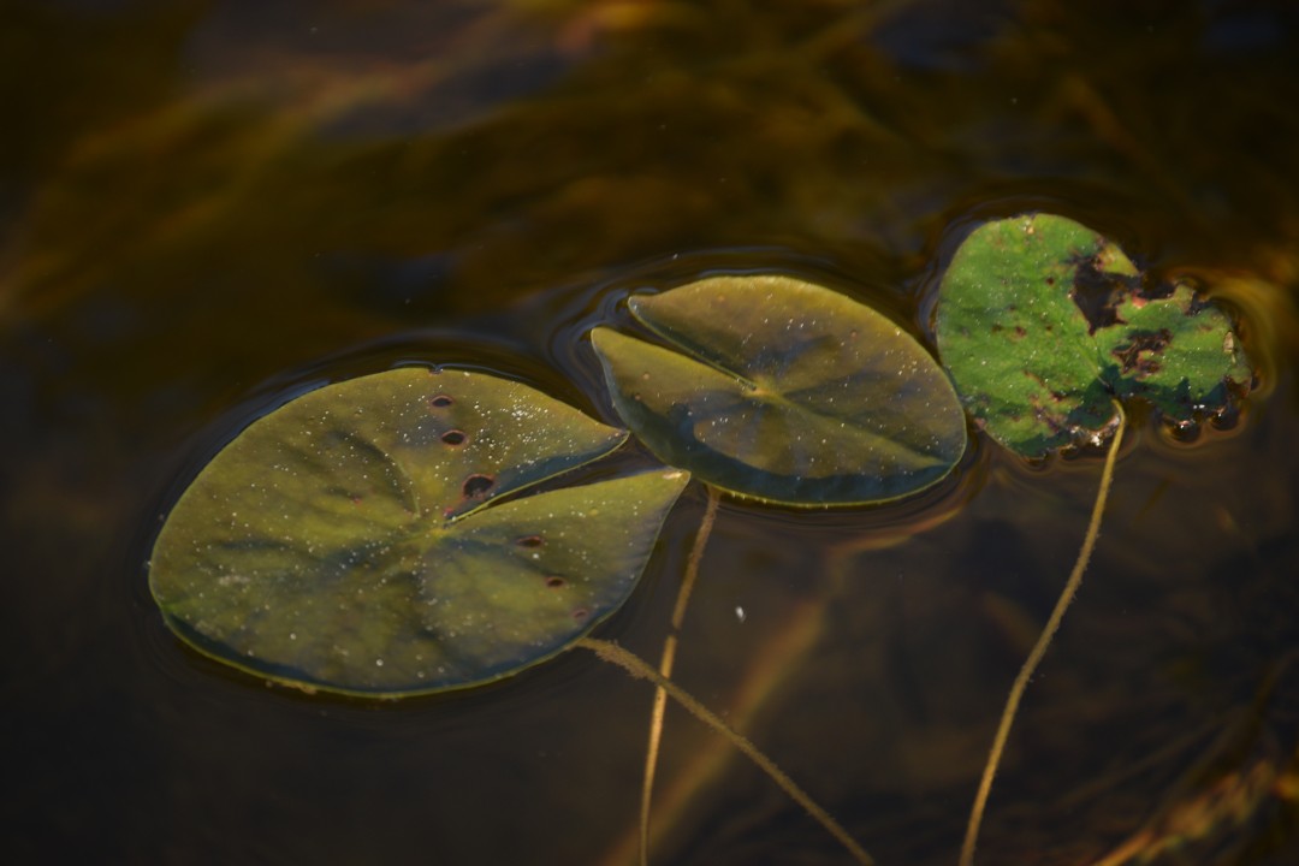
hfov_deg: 8.3
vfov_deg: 5.6
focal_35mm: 248
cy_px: 433
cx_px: 650
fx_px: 8930
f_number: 5.3
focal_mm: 165
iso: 100
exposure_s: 1/160
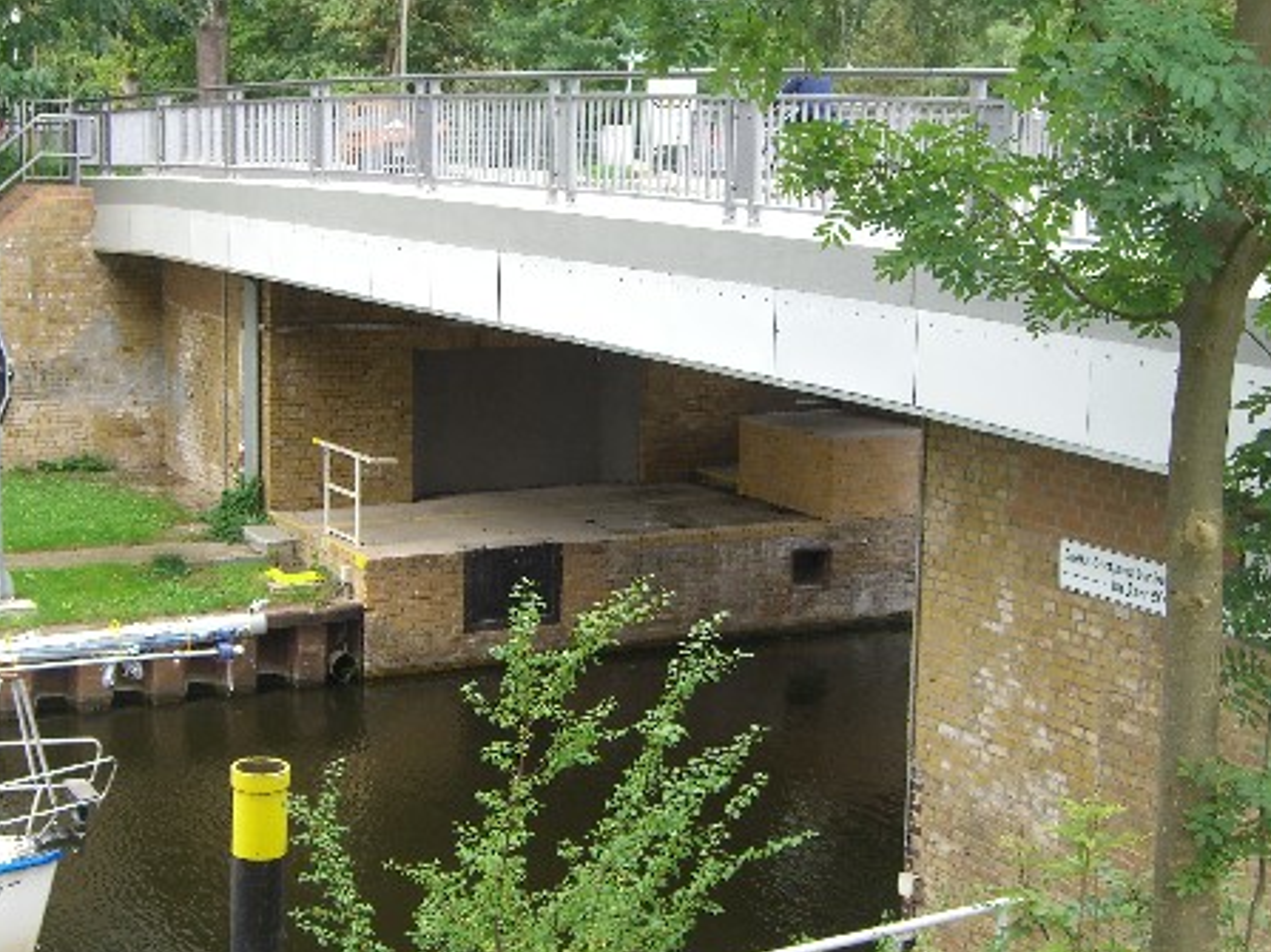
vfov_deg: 24.4
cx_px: 550
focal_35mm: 60
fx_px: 2202
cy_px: 467
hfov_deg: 32.1
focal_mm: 9.5
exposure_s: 1/100
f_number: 3.1
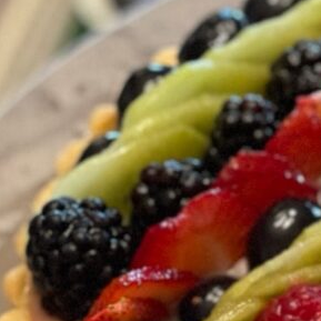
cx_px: 532
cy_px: 349
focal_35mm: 301
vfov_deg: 5.8
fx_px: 3158
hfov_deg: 5.7
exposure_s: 1/24
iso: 400
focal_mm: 7.5
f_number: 2.2
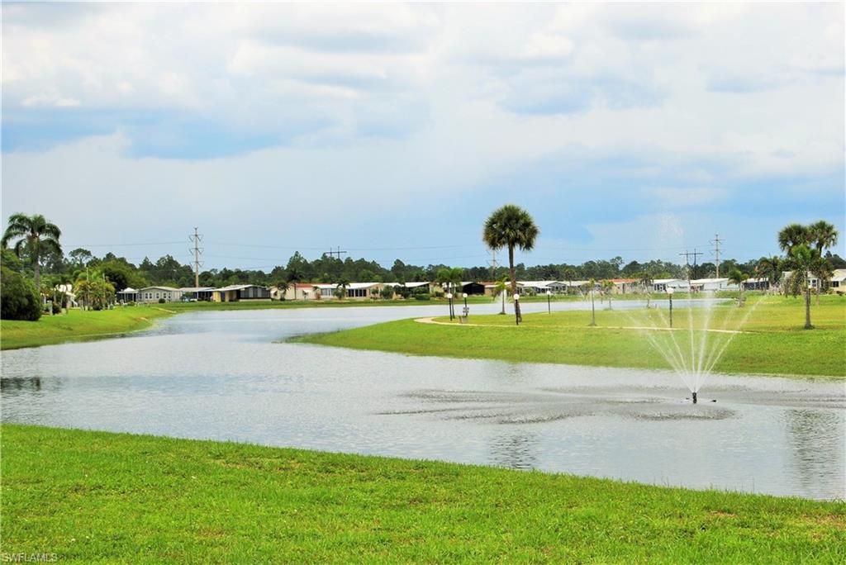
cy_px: 282
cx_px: 423
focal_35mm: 66
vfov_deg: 20.6
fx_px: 1552
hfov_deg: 30.5
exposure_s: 1/200
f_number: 11
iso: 100
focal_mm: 44
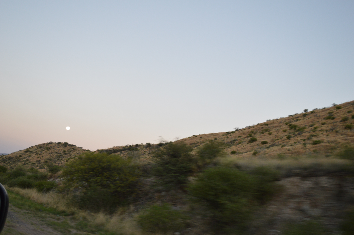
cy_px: 118
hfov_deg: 53.2
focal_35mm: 36
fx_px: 354
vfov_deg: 36.8
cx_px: 177
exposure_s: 1/80
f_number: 4.5
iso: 400
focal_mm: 24
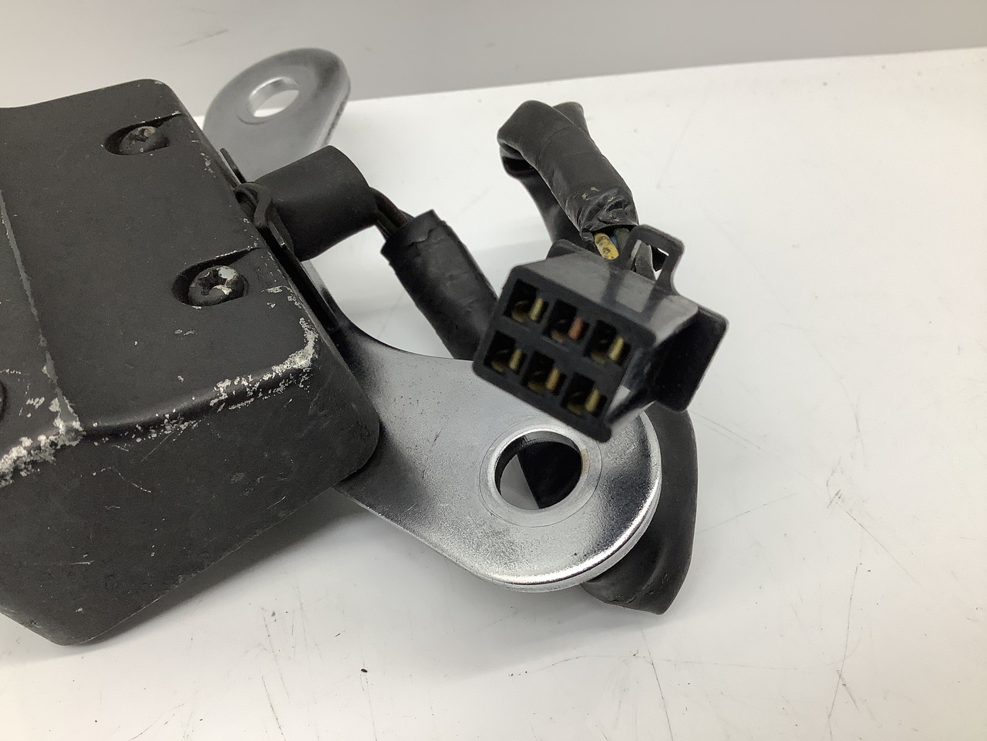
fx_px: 884
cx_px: 494
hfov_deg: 58.4
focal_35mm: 31
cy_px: 370
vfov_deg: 45.4
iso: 64
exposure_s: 1/120
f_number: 2.4
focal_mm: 3.3
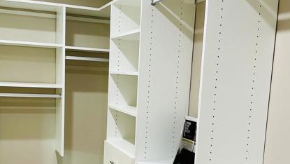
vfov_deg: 25.0
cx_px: 145
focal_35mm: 47
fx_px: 362
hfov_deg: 43.7
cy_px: 132
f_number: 1.8
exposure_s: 1/60
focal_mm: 3
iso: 64
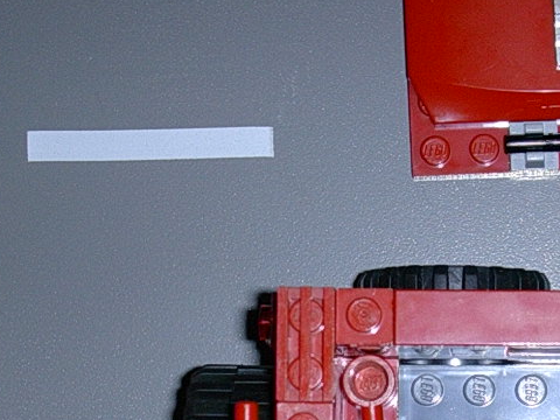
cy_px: 369
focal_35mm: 143
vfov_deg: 10.3
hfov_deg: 13.6
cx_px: 561
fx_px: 2313
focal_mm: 10.2
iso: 70
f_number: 3.6
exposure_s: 1/64
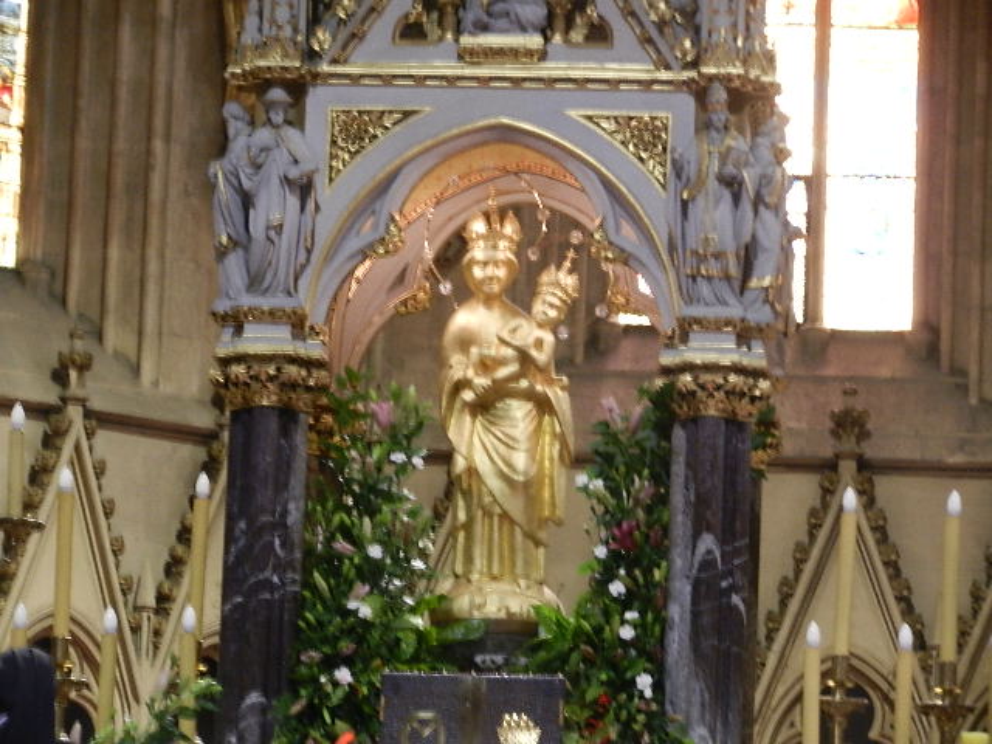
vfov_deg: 9.0
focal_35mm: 165
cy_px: 372
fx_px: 4728
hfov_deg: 12.0
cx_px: 496
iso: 400
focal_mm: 29.7
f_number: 5.3
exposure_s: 1/3
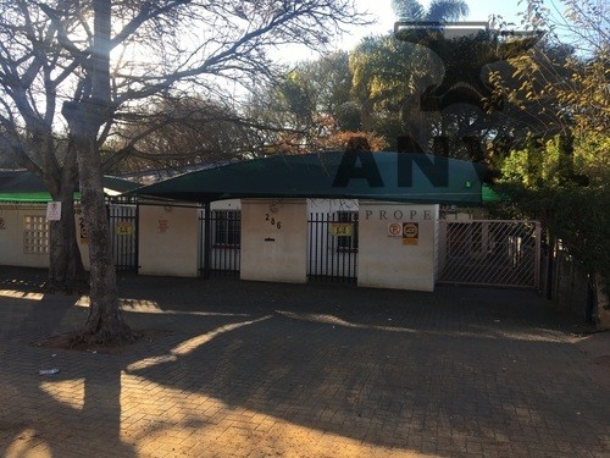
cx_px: 305
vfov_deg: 48.2
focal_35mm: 29
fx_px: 511
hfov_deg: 61.7
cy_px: 229
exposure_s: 1/343
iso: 25
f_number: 2.2
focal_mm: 4.15
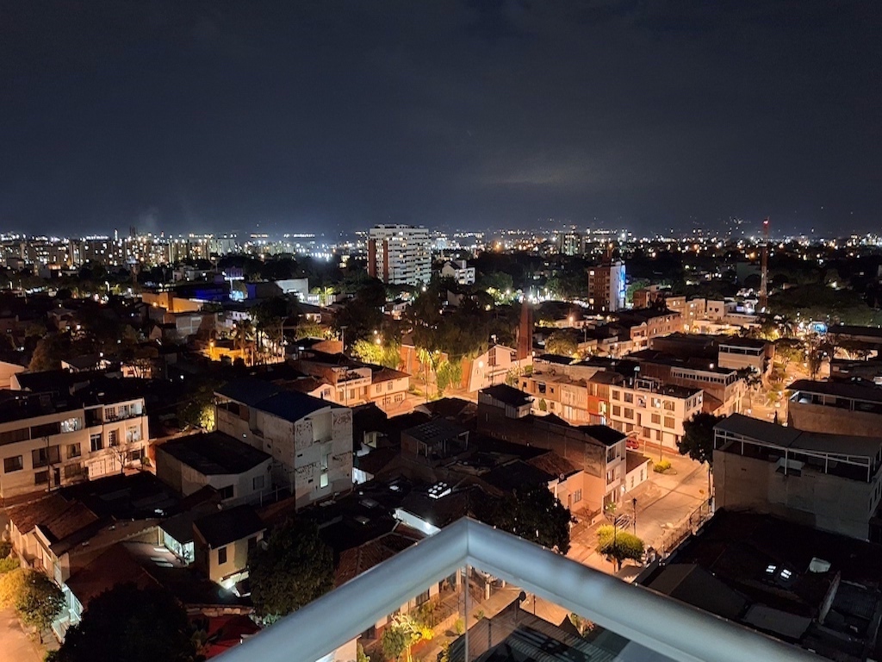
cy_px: 331
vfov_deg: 58.9
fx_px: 586
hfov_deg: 73.9
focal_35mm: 23
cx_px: 441
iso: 1250
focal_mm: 5.54
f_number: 1.8
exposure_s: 1/10
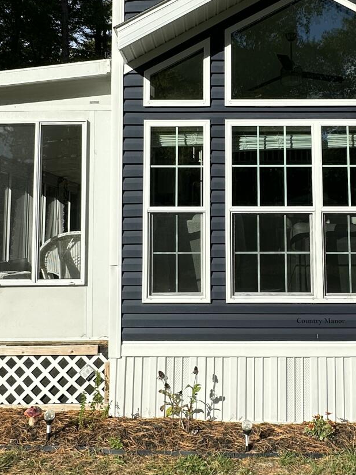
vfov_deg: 53.7
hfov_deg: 41.7
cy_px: 195
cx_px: 207
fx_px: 466
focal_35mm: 34
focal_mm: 2.22
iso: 50
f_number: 2.2
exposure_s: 1/3205
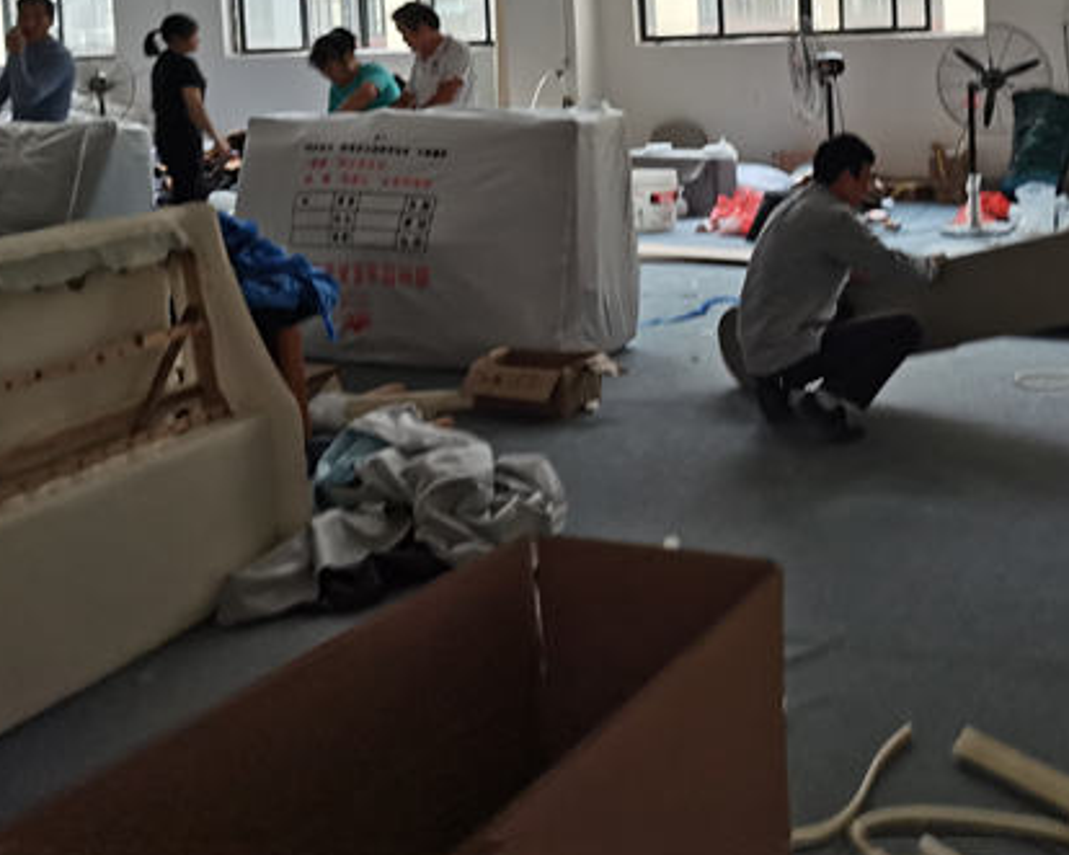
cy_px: 98
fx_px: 1550
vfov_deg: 29.6
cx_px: 746
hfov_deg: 37.5
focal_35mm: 49
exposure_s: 1/120
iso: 125
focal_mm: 5.58
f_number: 1.8
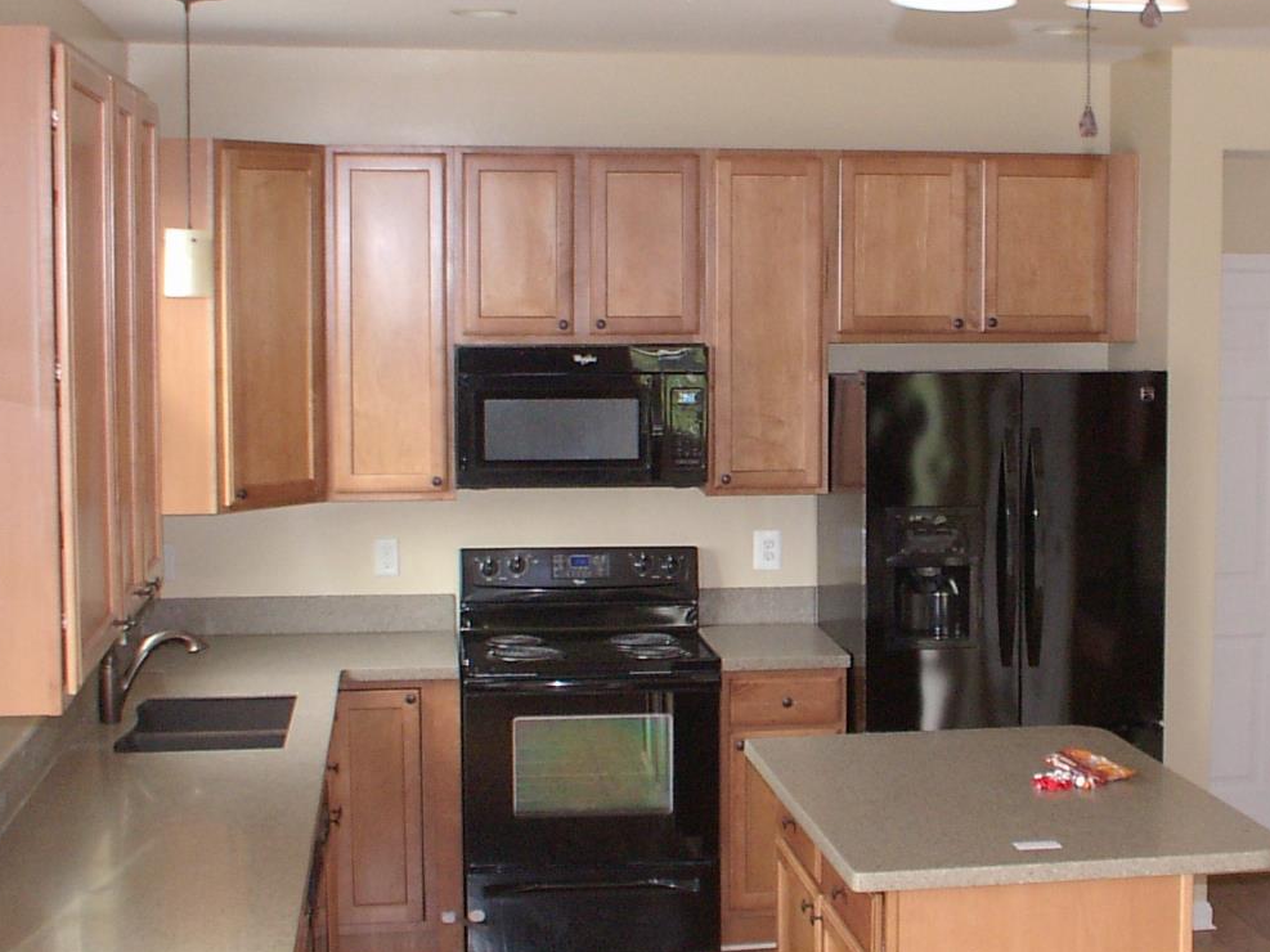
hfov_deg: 31.9
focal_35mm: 60
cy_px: 401
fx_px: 2201
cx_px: 844
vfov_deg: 24.4
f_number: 2.9
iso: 200
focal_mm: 5.8
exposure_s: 1/30
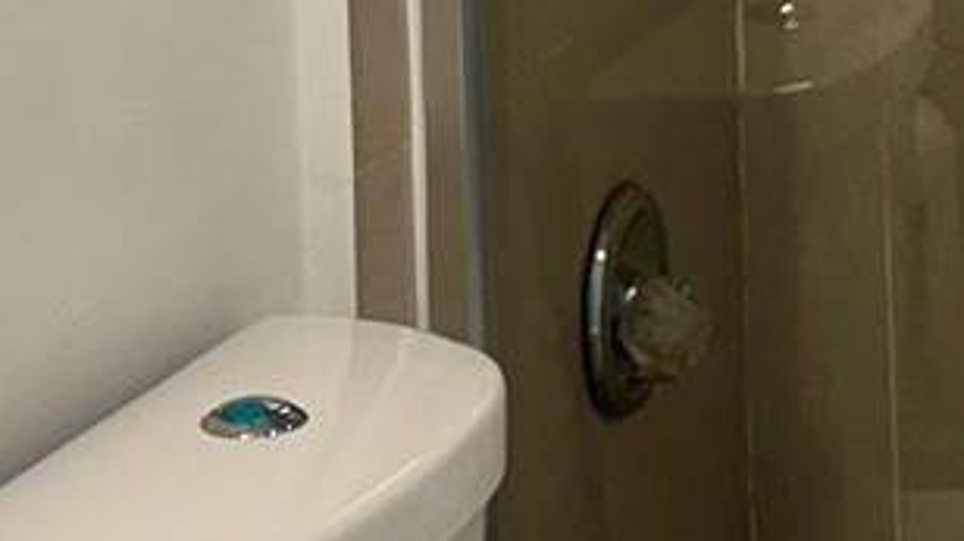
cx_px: 598
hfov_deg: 15.8
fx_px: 3475
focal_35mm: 136
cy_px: -525
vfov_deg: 8.5
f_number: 1.78
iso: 160
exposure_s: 1/120
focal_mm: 6.86
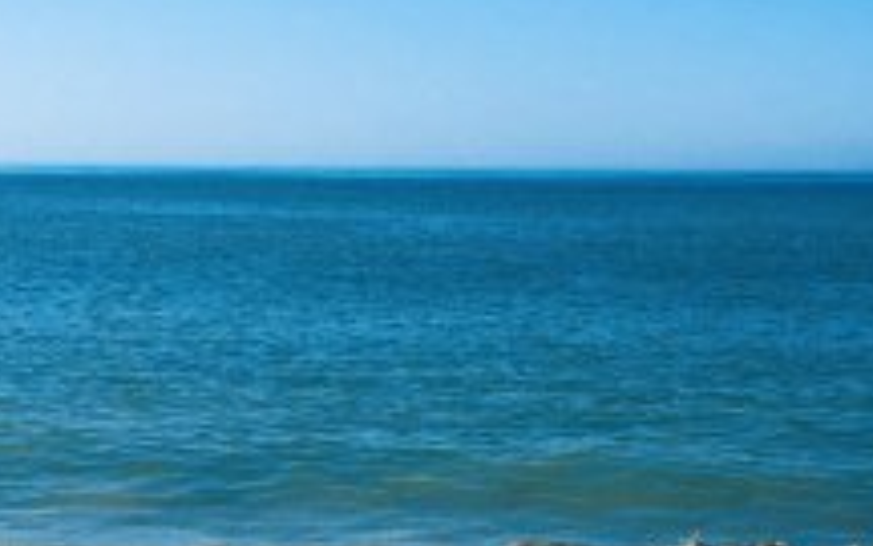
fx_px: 2070
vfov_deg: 14.6
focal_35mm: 87
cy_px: 613
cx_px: 622
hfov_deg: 23.6
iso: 25
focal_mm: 4.15
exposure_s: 1/2653
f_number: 2.2
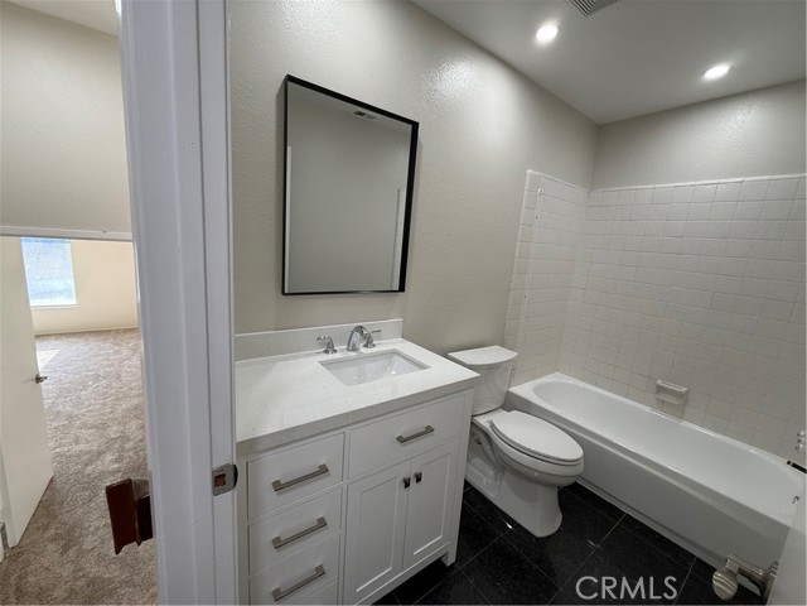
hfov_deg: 102.1
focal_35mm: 14
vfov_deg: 85.7
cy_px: 303
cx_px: 404
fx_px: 326
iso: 160
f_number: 2.2
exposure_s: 1/120
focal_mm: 2.22
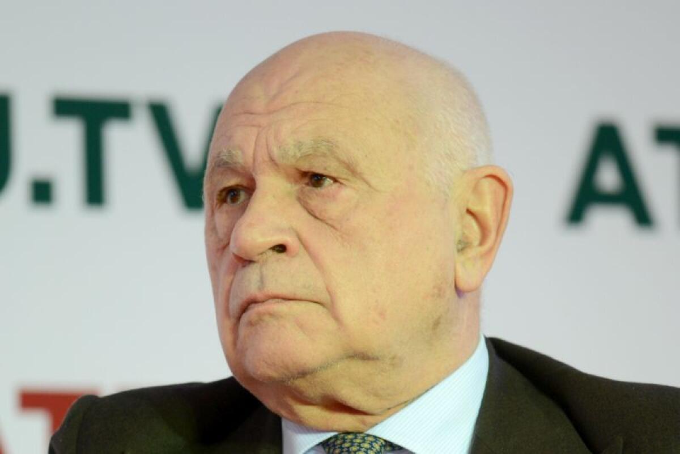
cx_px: 340
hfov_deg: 10.3
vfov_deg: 6.9
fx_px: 3779
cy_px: 227
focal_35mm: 200
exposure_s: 1/125
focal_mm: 200
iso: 800
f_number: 4
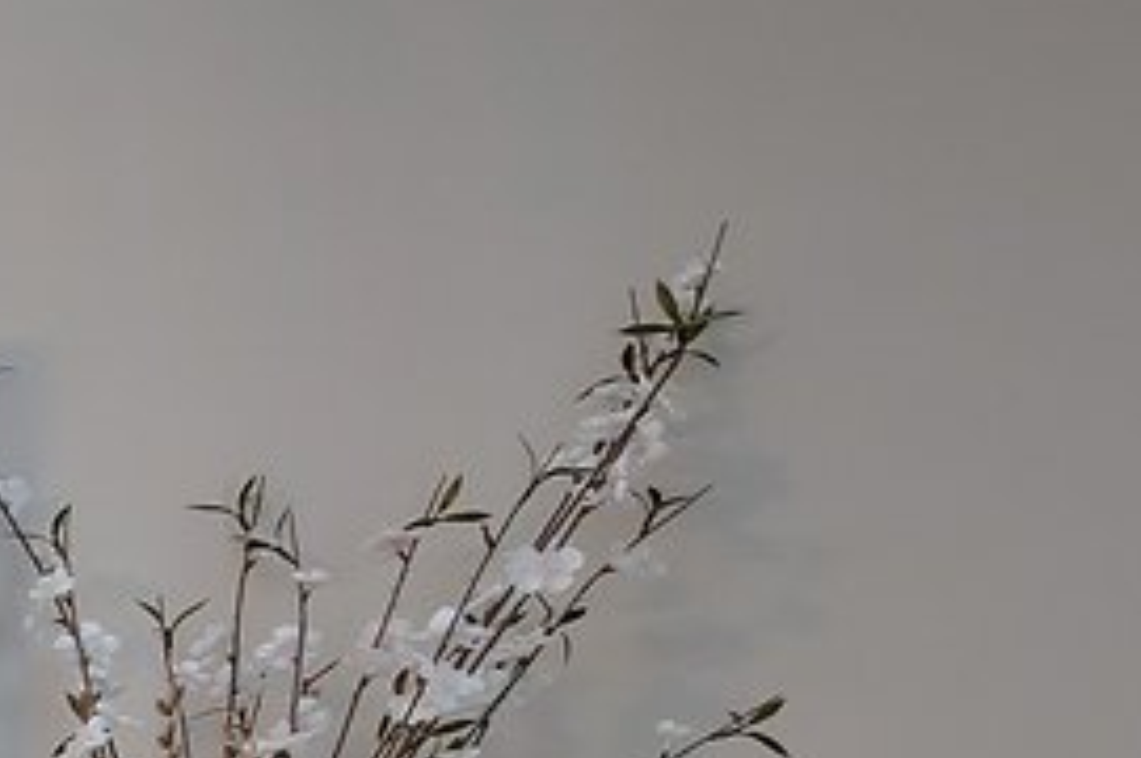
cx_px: -2884
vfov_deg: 10.5
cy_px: 1434
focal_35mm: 121
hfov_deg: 9.4
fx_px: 3830
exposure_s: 1/2.5
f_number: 8
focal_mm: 16
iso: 640
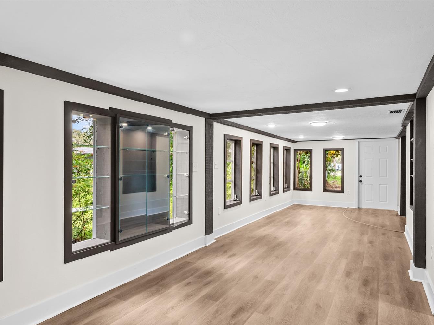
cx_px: 207
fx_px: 288
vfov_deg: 58.8
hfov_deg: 73.9
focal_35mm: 23
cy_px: 171
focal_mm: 20
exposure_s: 1/2.5
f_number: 10
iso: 320
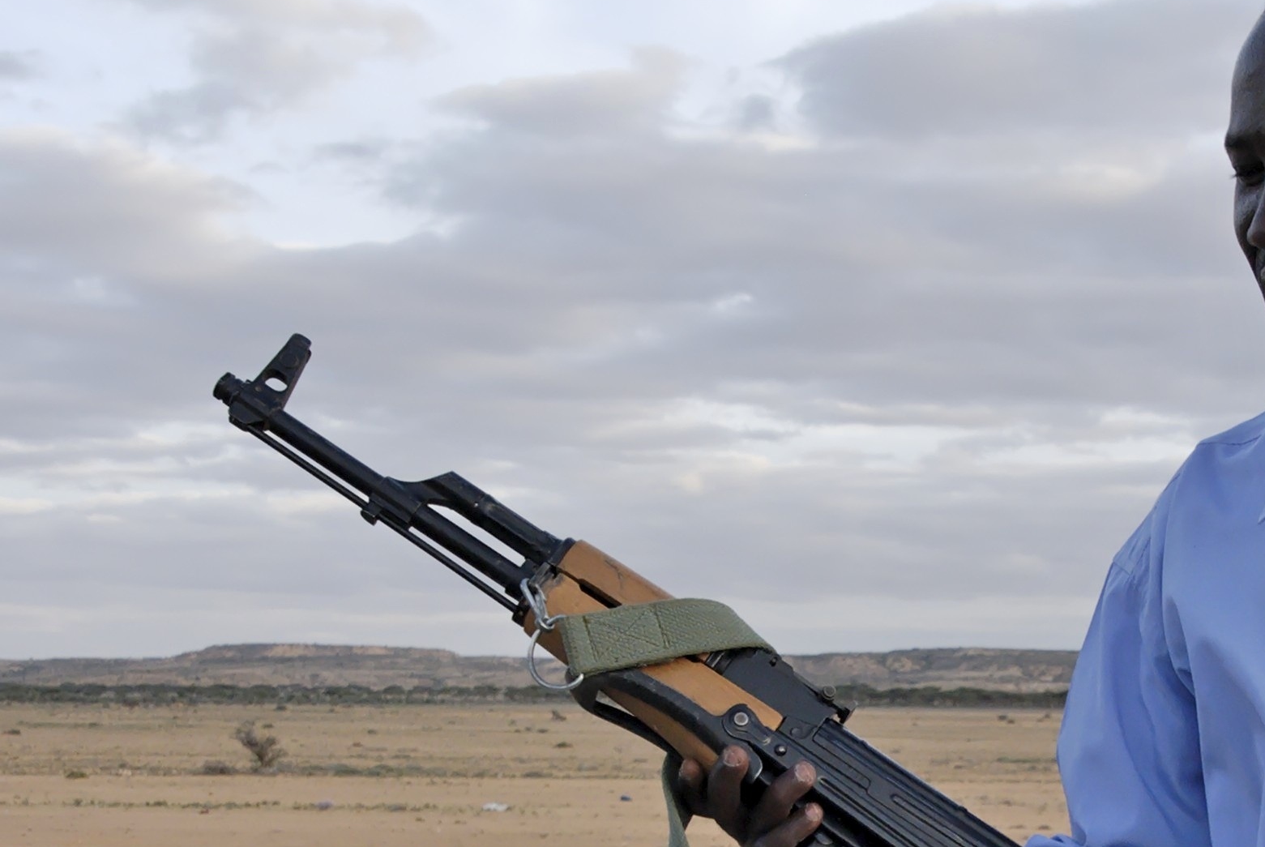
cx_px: 869
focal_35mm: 63
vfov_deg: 20.9
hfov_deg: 31.4
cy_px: 818
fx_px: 2225
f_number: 7.1
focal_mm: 17
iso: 400
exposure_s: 1/200
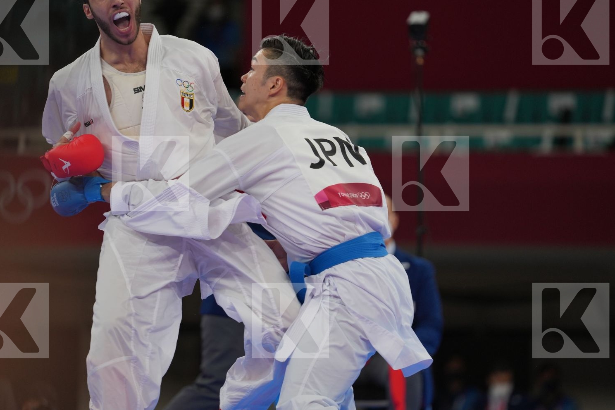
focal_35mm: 242
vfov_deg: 5.7
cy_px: 174
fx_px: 4134
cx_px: 291
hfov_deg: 8.5
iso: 500
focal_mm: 200
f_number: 2.8
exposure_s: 1/1000
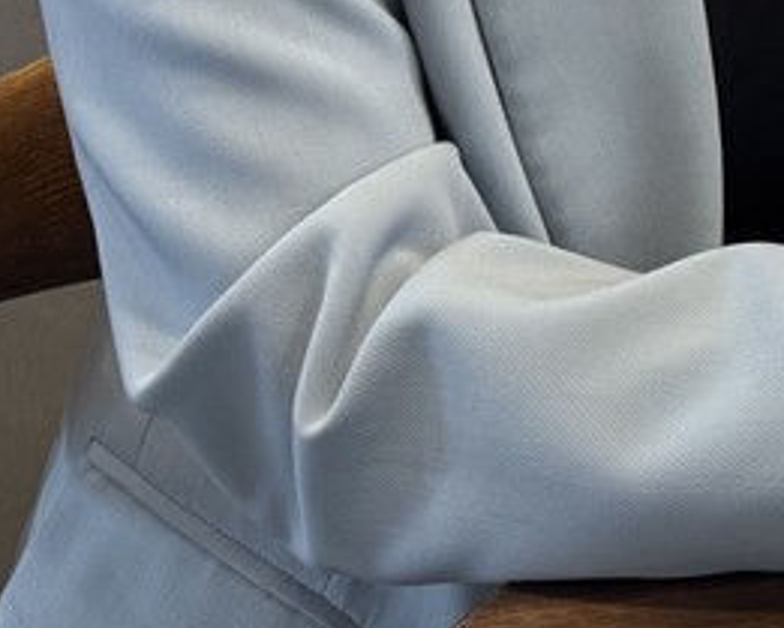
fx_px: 2669
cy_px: -685
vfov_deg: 11.8
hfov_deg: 14.1
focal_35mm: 115
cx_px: 1553
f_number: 1.78
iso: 125
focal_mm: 6.76
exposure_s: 1/60
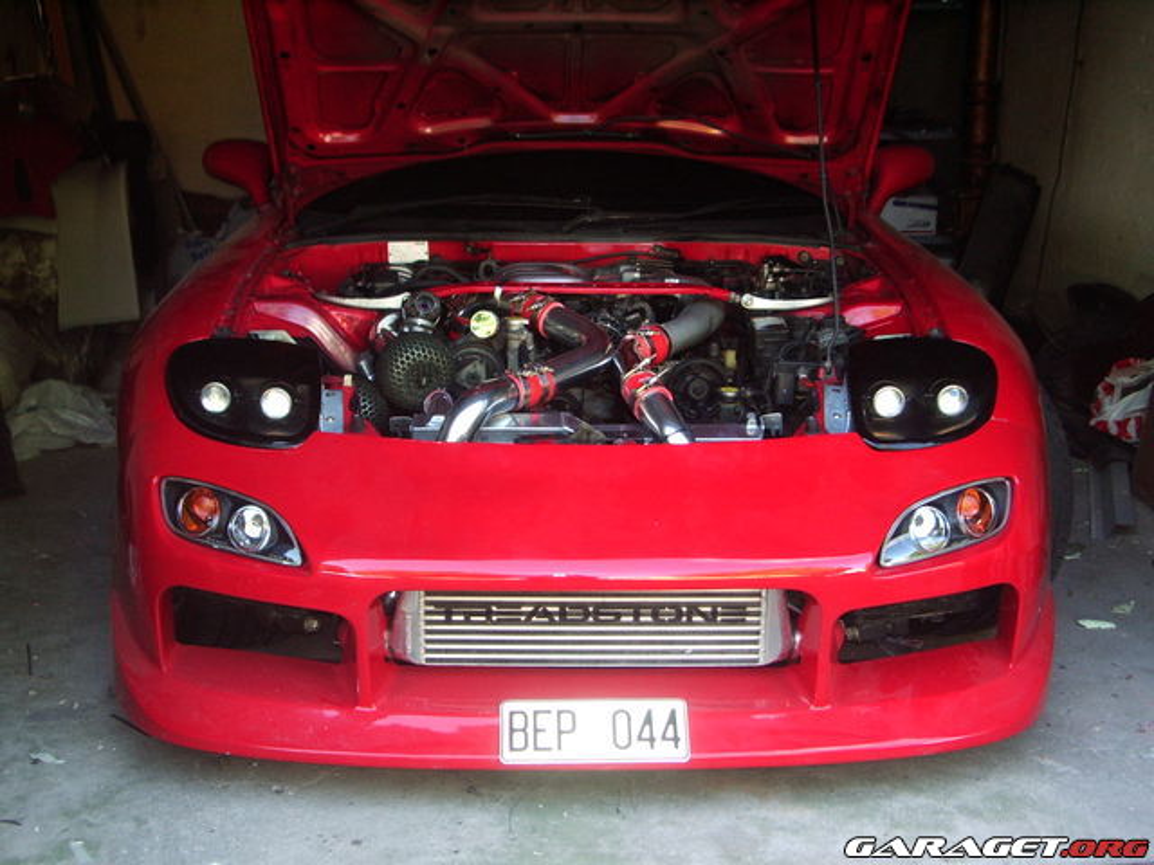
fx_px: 1634
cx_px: 577
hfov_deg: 38.9
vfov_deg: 29.7
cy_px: 432
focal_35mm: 49
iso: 200
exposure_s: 1/50
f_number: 3.1
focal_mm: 8.2
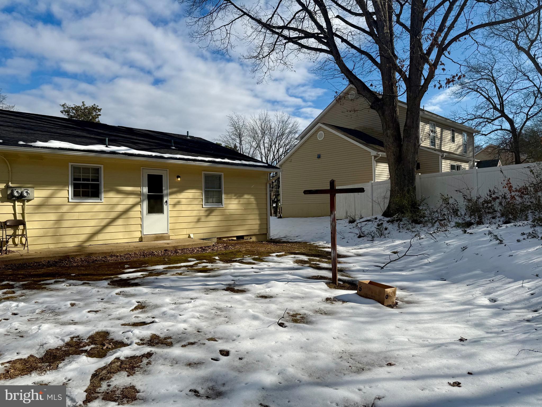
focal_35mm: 24
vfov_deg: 56.8
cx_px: 271
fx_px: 376
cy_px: 204
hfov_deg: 71.6
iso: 80
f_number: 1.78
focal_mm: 6.76
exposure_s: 1/9091
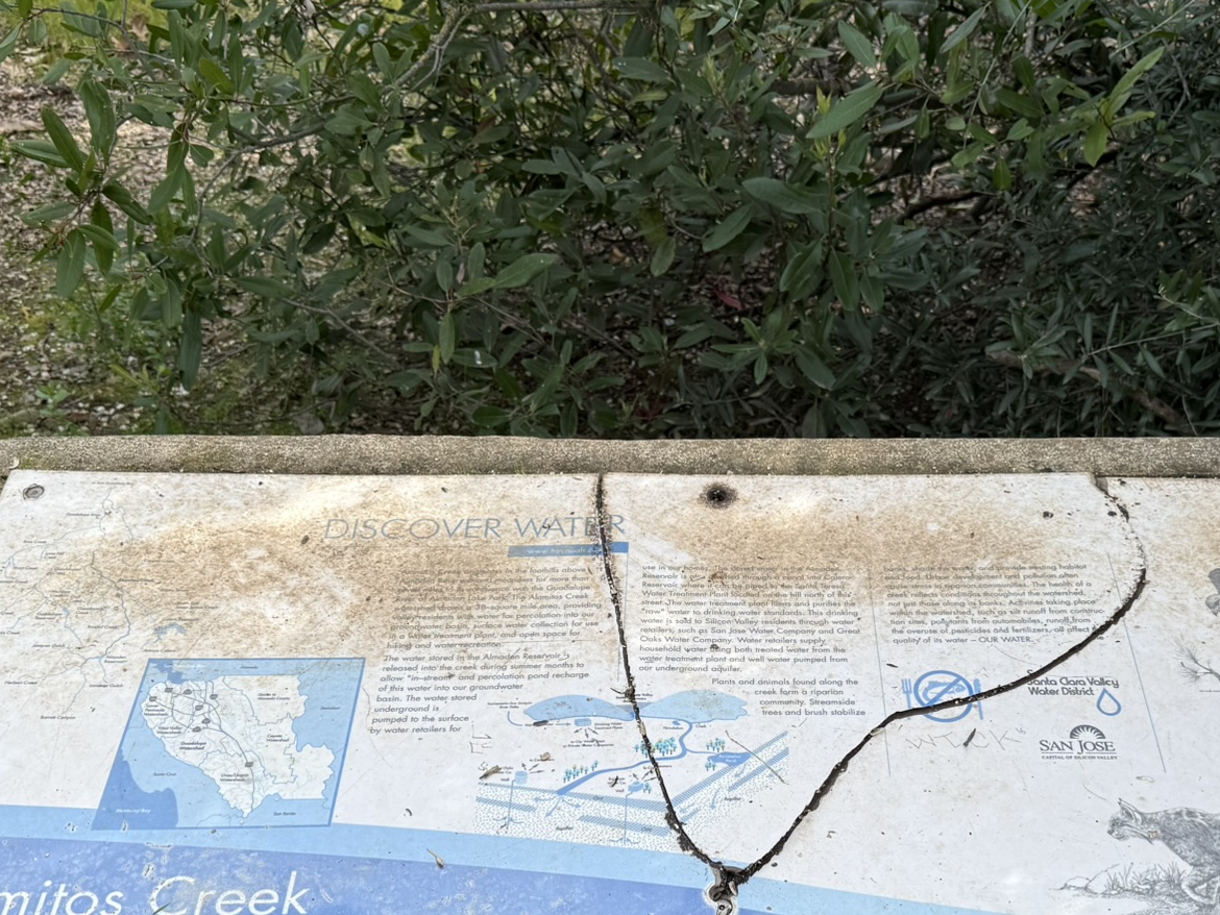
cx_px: 738
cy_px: 659
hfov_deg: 44.5
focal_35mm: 42
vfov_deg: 33.8
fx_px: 1481
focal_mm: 6.76
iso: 80
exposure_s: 1/1314
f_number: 1.78
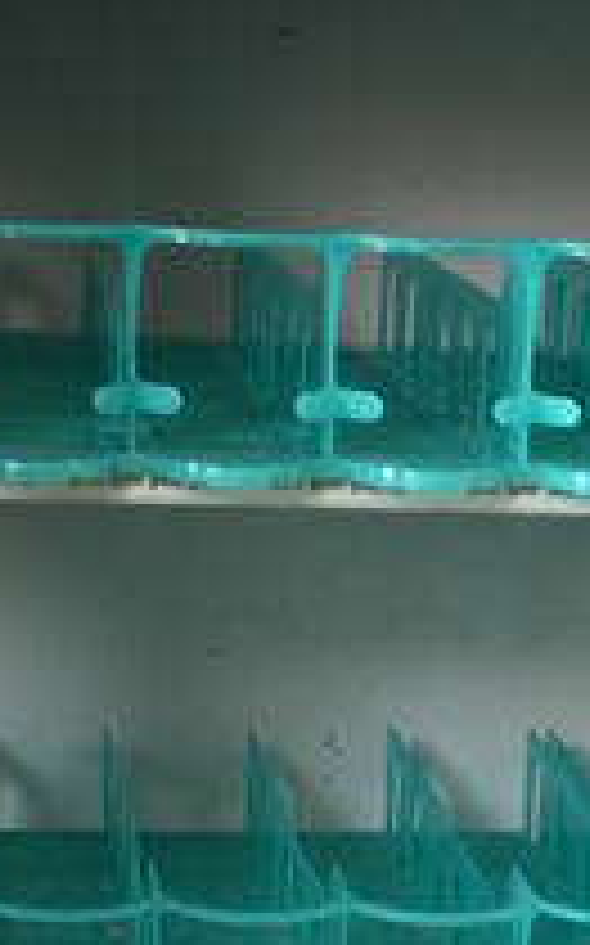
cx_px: 536
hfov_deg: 9.8
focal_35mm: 133
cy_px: 1321
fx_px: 3426
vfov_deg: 14.8
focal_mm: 20
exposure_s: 1/125
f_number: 3.8
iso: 800
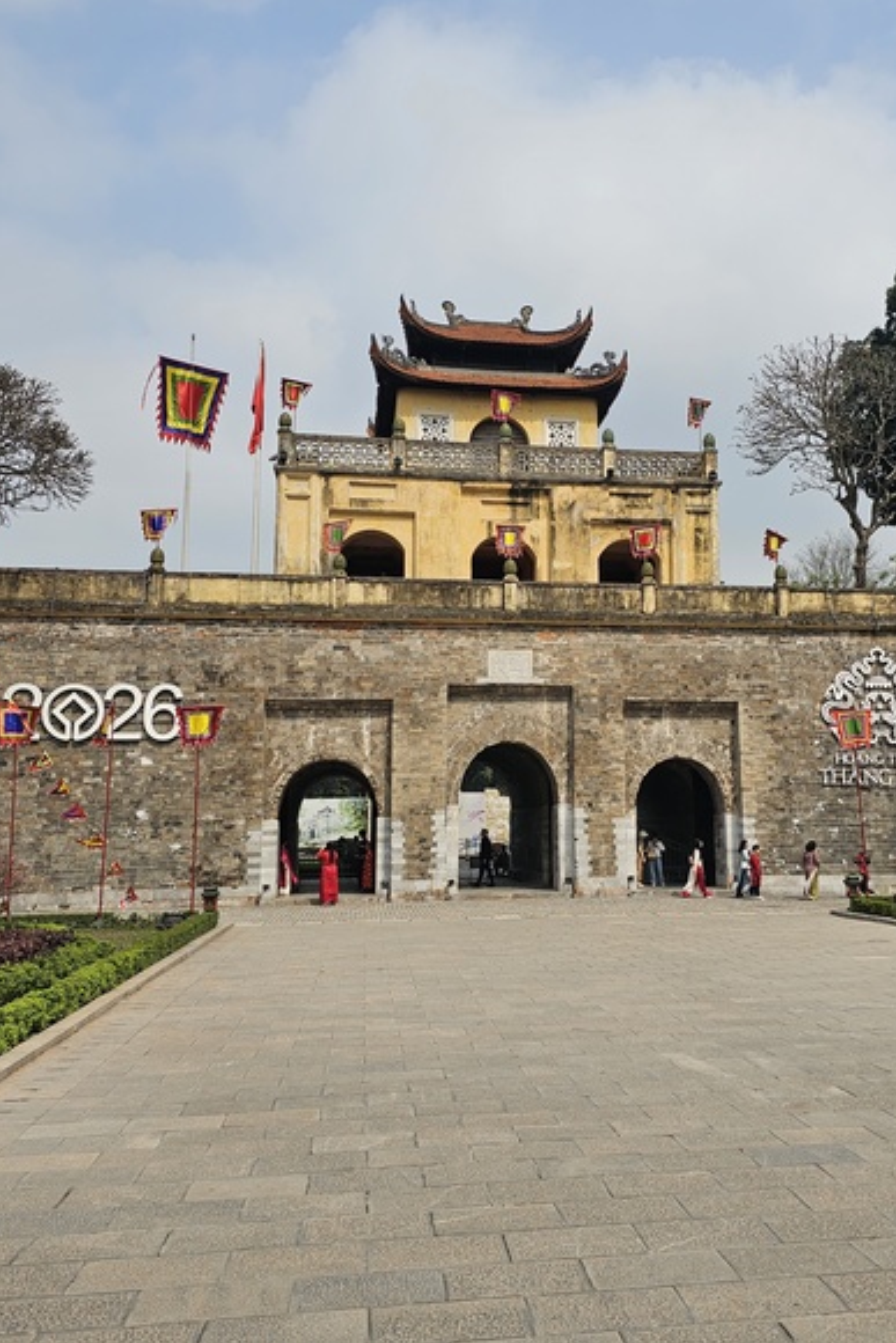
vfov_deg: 57.2
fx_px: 1231
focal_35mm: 33
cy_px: 655
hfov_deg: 39.7
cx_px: 574
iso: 10
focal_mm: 6.3
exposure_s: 1/1497
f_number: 1.7
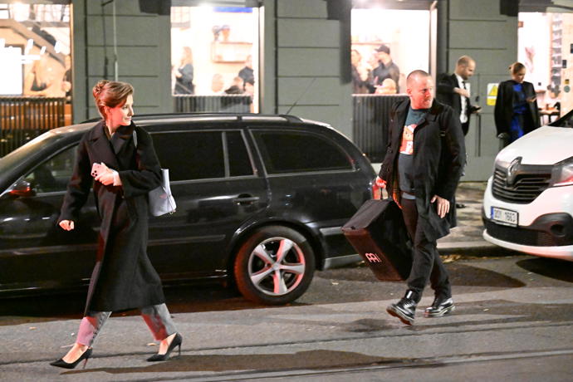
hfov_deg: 28.8
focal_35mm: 70
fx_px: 1114
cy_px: 191
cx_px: 286
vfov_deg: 19.5
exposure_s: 1/80
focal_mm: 70
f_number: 2.8
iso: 32000
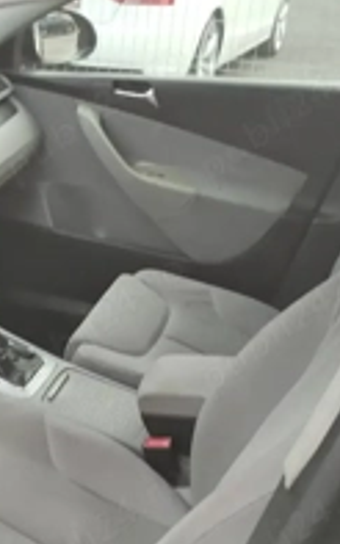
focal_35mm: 56
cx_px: -3
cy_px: 370
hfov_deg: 22.2
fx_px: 831
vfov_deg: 35.9
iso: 197
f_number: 1.8
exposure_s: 1/100
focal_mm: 4.75
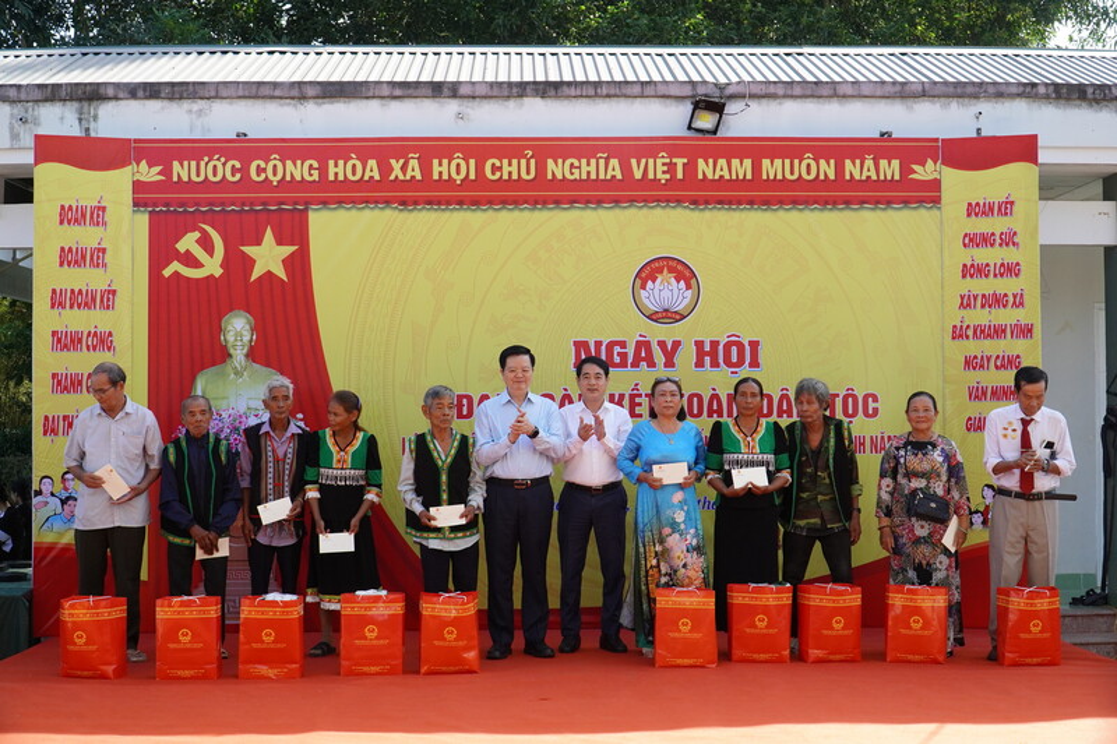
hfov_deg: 46.4
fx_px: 1303
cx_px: 558
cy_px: 372
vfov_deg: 31.9
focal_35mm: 42
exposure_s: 1/1600
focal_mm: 28
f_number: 5.6
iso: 800
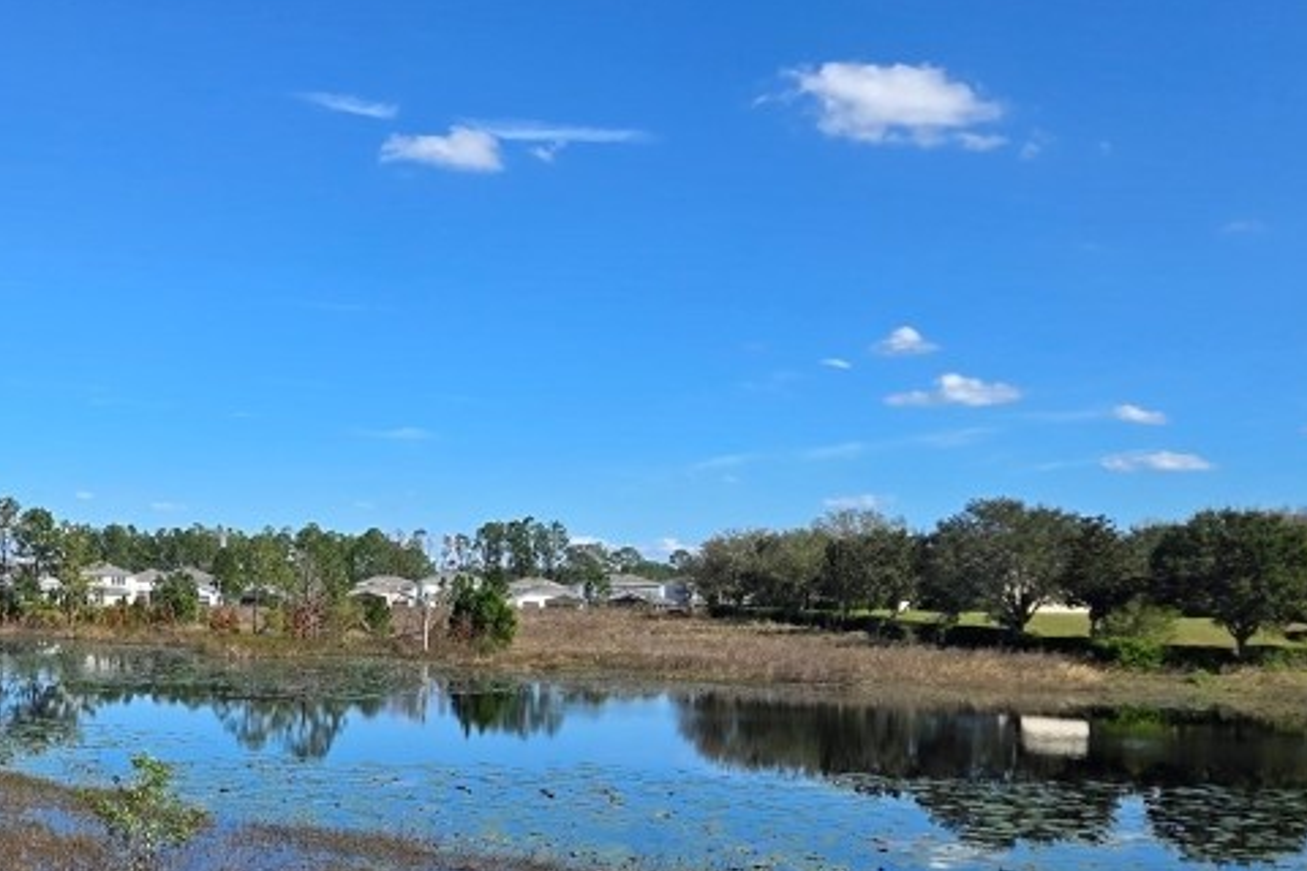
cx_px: 207
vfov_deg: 26.3
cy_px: 593
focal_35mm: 51
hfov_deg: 37.1
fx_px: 1851
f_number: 1.8
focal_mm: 5.4
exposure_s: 1/2921
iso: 40
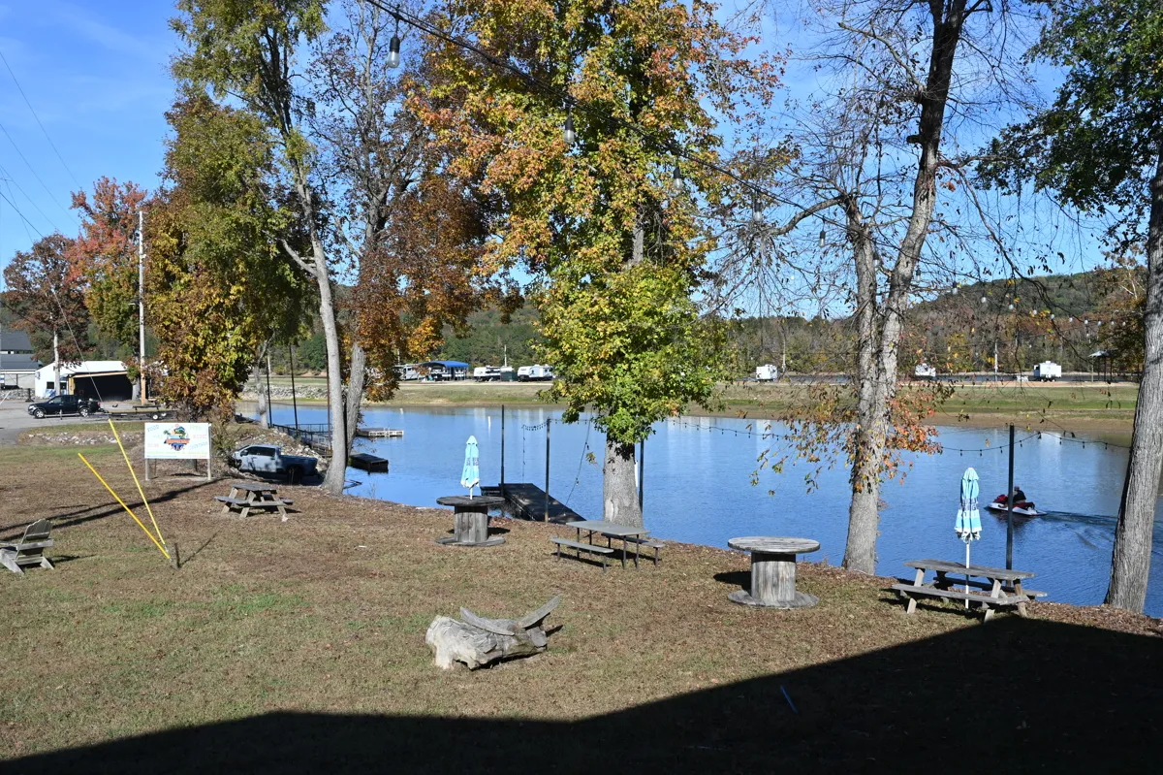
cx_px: 582
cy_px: 388
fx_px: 1130
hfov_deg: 54.5
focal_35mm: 35
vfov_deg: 37.8
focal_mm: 23.5
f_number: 7.1
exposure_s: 1/400
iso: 100
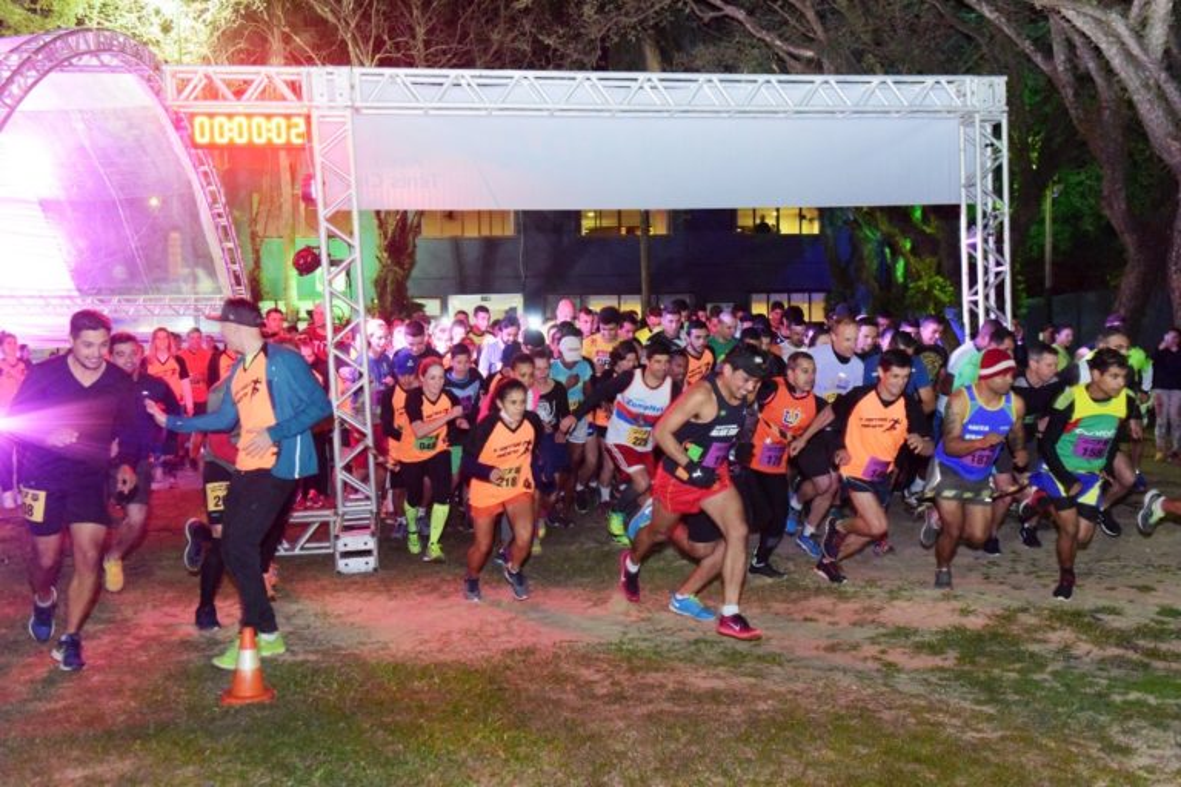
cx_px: 590
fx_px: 1181
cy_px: 394
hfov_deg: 53.1
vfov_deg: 36.9
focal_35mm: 36
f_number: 4.5
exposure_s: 1/80
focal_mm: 36
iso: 10000
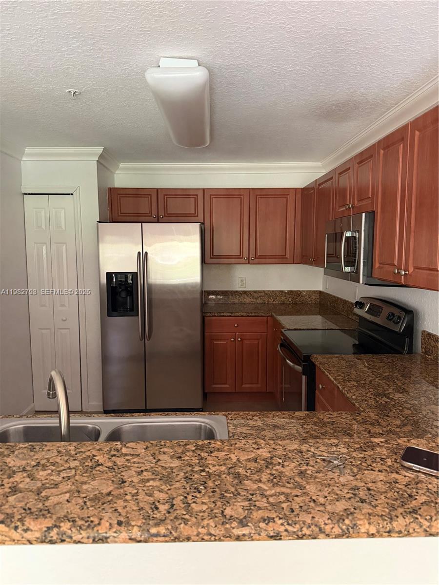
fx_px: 406
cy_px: 292
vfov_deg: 71.6
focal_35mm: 24
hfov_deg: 56.8
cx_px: 220
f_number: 1.78
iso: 640
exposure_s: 1/60
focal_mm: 6.76
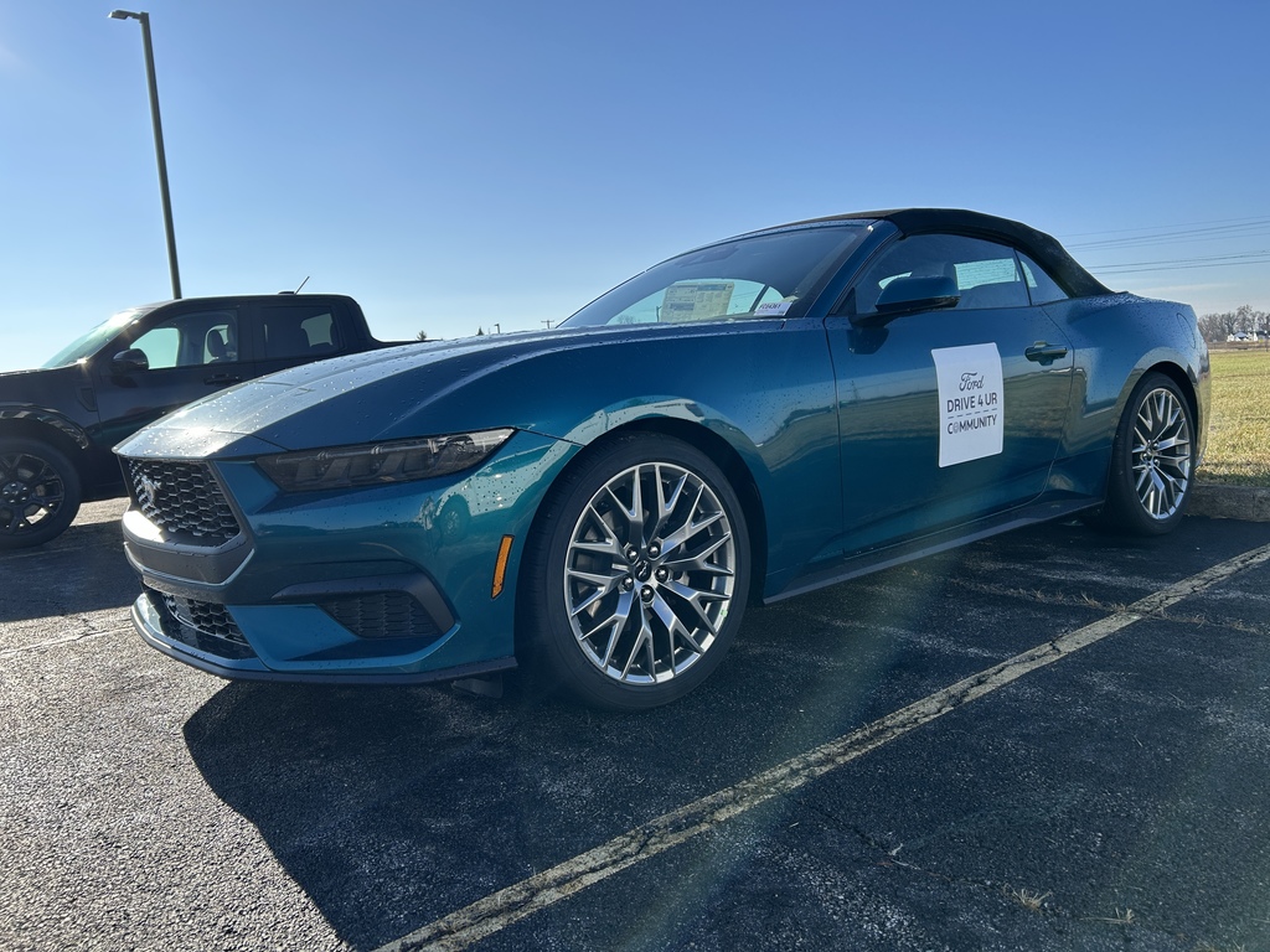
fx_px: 954
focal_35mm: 26
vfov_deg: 53.1
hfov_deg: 67.3
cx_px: 635
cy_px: 476
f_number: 1.5
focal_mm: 5.7
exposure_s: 1/3356
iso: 50
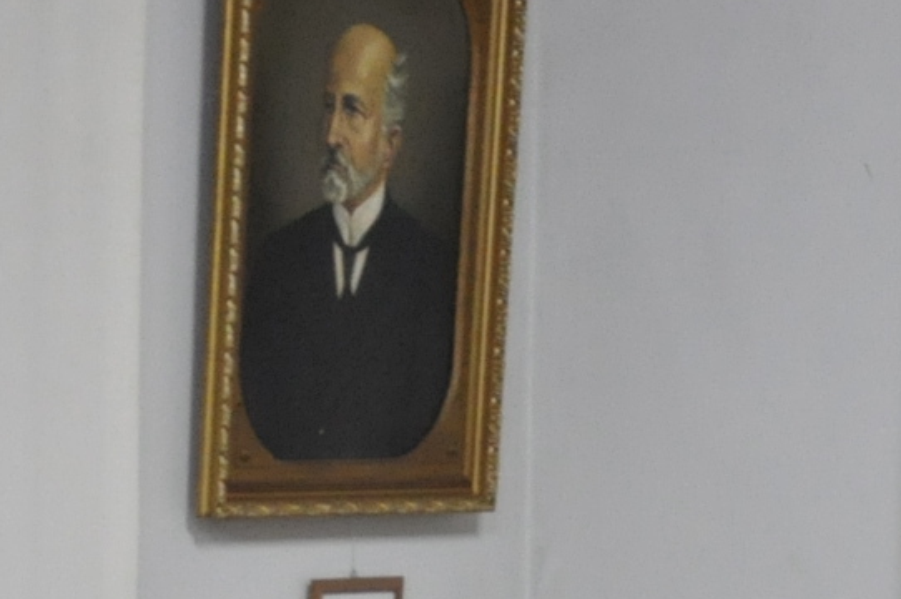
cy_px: 913
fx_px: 6674
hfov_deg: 7.7
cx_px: 326
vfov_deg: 5.1
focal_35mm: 267
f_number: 4.8
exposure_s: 1/50
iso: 2500
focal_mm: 45
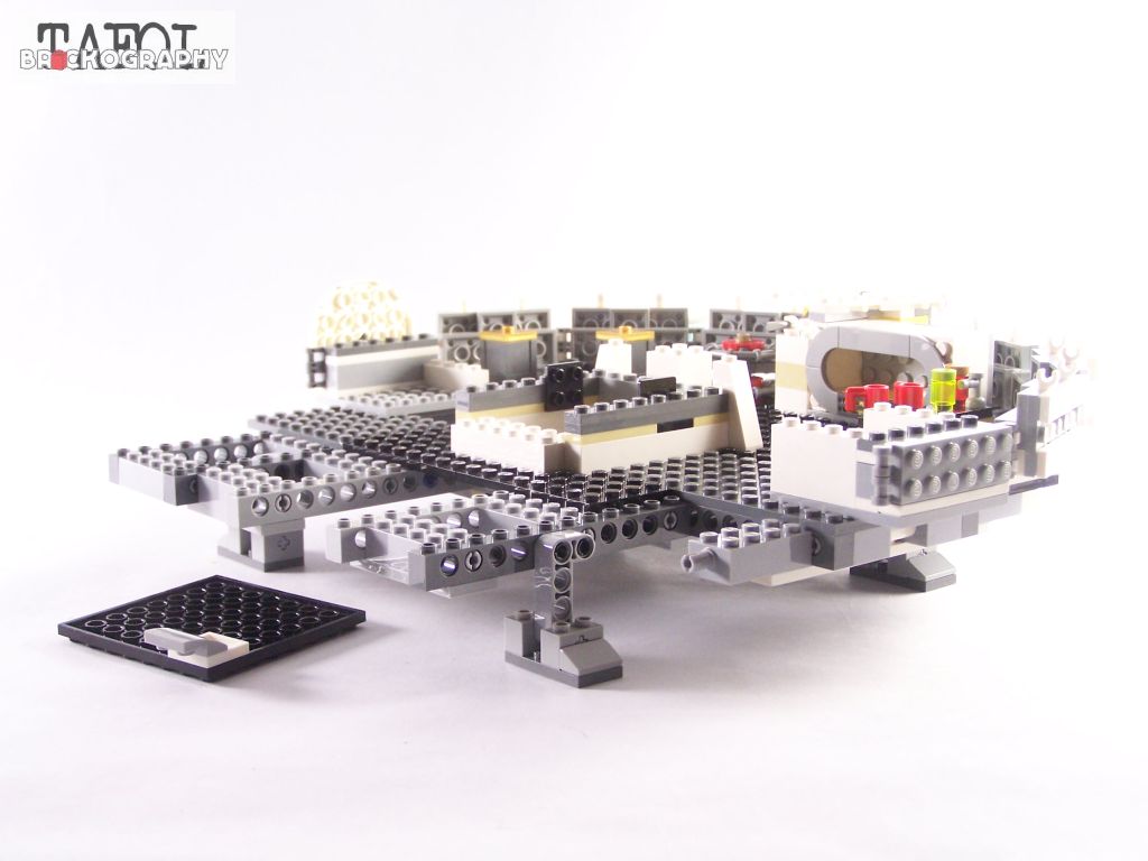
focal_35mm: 56
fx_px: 1857
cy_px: 430
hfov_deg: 34.3
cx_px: 574
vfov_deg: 26.1
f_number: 3.1
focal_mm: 9.3
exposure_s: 1/20
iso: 200
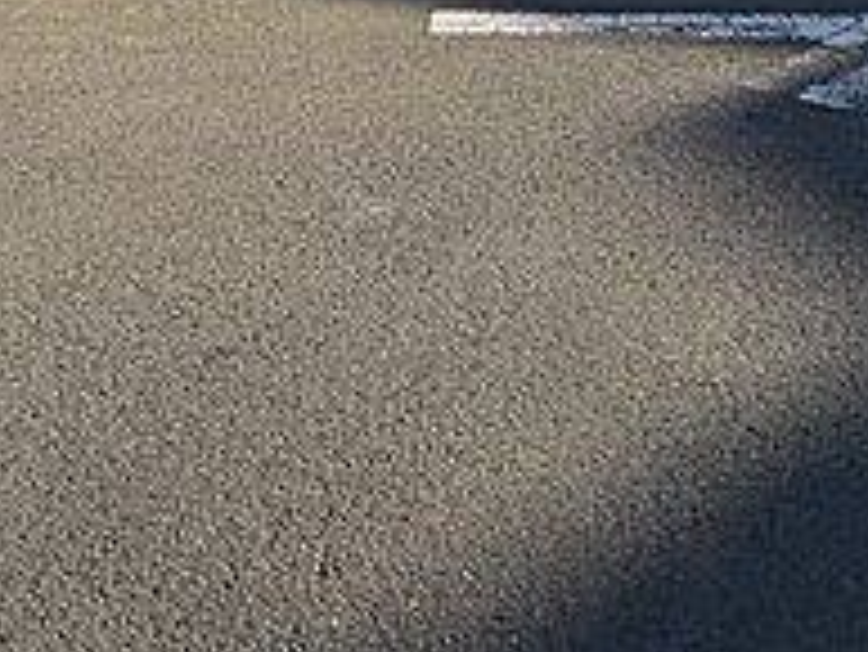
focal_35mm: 45
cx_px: 67
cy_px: -384
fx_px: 1129
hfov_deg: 38.8
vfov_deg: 23.7
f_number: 2.2
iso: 64
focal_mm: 2.22
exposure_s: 1/968
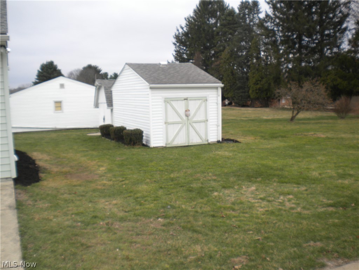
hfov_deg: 52.6
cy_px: 135
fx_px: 363
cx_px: 180
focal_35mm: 35
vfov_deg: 40.7
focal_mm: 6.3
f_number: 4.6
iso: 80
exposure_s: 1/206
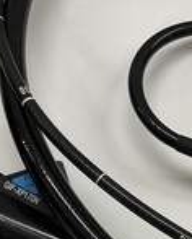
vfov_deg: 13.7
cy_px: 252
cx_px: 257
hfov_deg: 10.9
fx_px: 978
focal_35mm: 138
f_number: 1.8
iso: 125
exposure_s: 1/120
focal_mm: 4.25
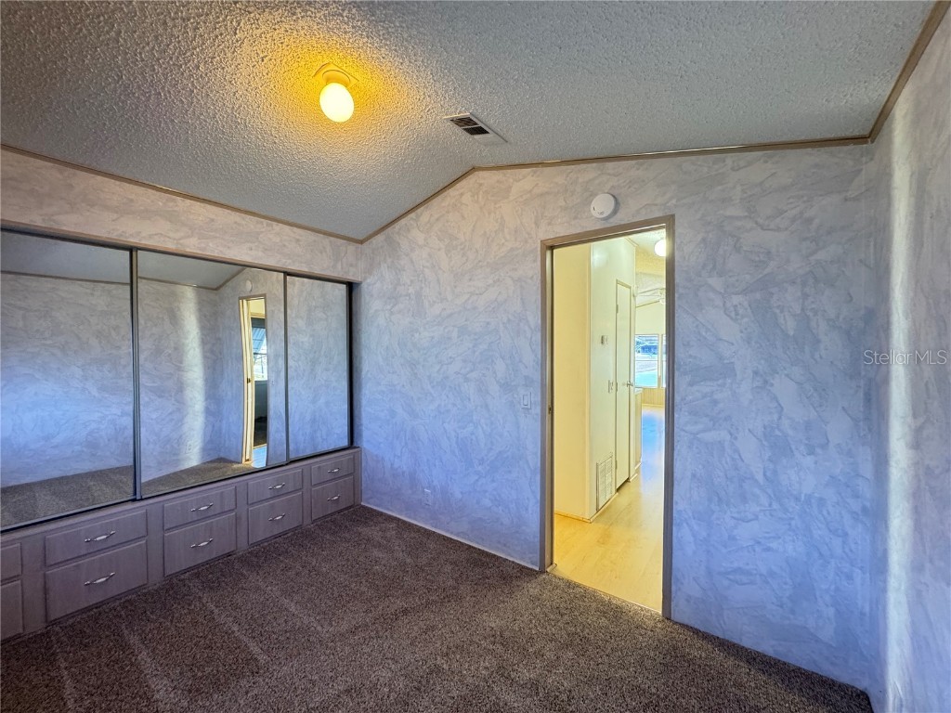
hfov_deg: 102.1
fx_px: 385
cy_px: 356
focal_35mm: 14
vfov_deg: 85.7
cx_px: 476
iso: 250
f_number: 2.2
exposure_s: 1/60
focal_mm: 2.22
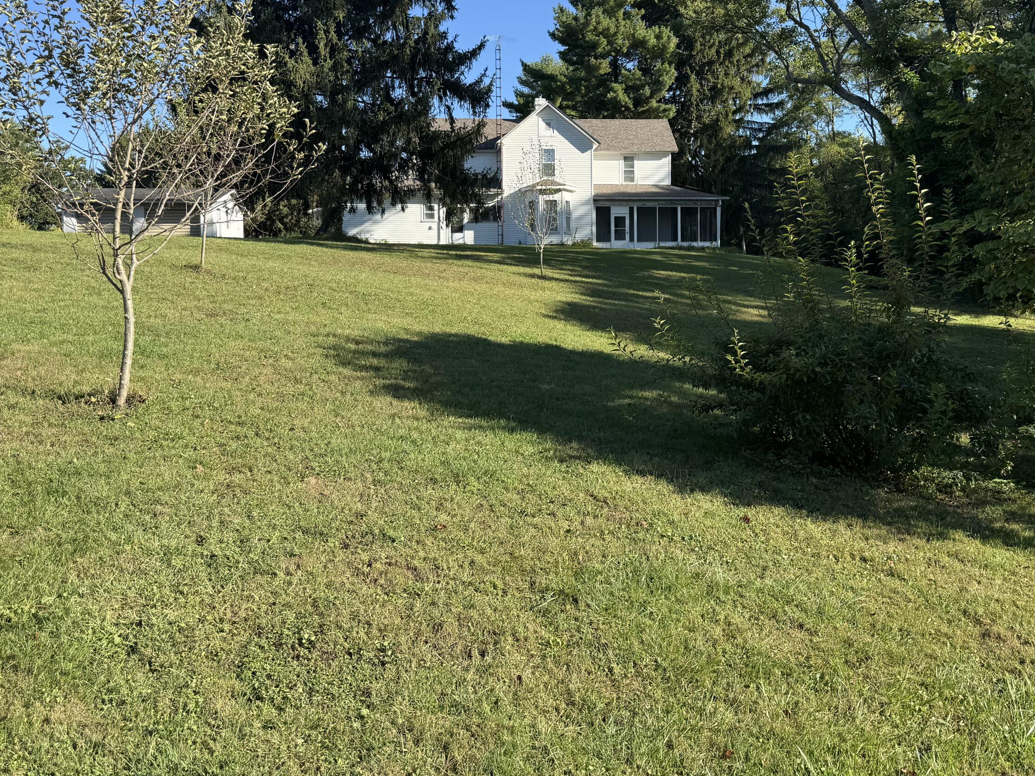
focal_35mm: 32
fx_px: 957
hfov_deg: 56.8
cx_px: 546
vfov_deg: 43.9
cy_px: 311
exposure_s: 1/1721
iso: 80
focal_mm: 6.76
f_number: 1.78
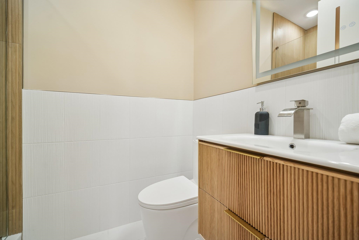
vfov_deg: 53.1
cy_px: 120
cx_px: 180
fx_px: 239
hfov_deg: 73.7
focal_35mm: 24
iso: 640
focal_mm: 24
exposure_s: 1/80
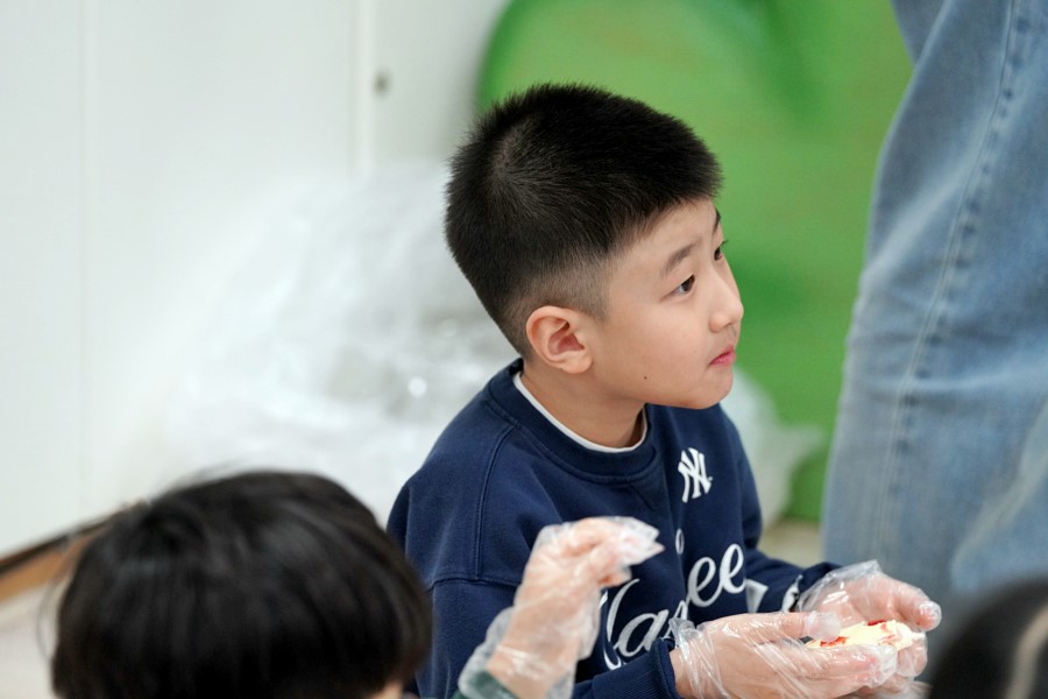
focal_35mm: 160
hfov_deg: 12.8
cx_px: 524
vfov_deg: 8.6
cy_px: 350
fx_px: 4657
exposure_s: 1/200
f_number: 4
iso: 2500
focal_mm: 160
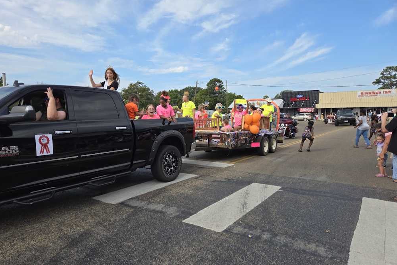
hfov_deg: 73.8
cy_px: 148
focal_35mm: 24
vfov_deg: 53.0
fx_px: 265
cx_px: 198
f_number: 1.8
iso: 25
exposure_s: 1/1472
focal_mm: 5.4
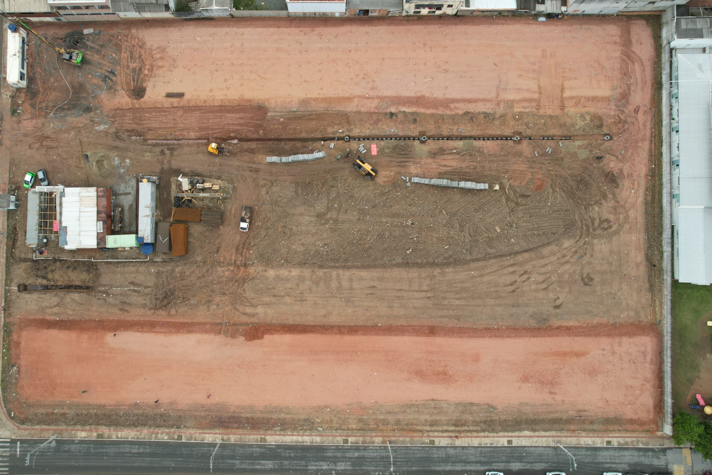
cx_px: 329
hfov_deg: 73.6
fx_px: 475
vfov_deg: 53.1
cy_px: 224
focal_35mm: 24
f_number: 2.8
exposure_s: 1/500
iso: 100
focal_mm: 8.38
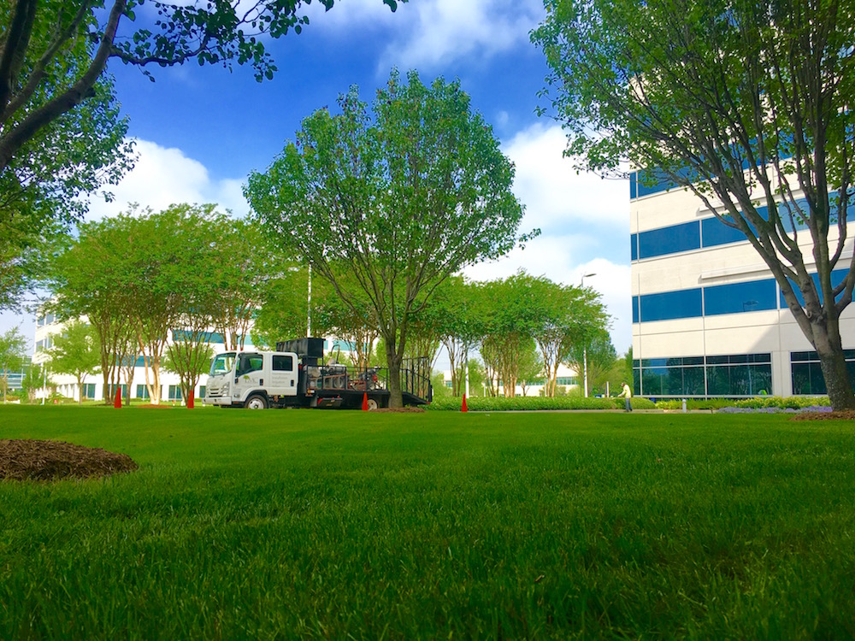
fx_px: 716
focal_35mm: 29
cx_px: 428
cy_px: 320
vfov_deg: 48.2
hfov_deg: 61.7
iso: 25
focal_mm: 4.15
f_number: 2.2
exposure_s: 1/620
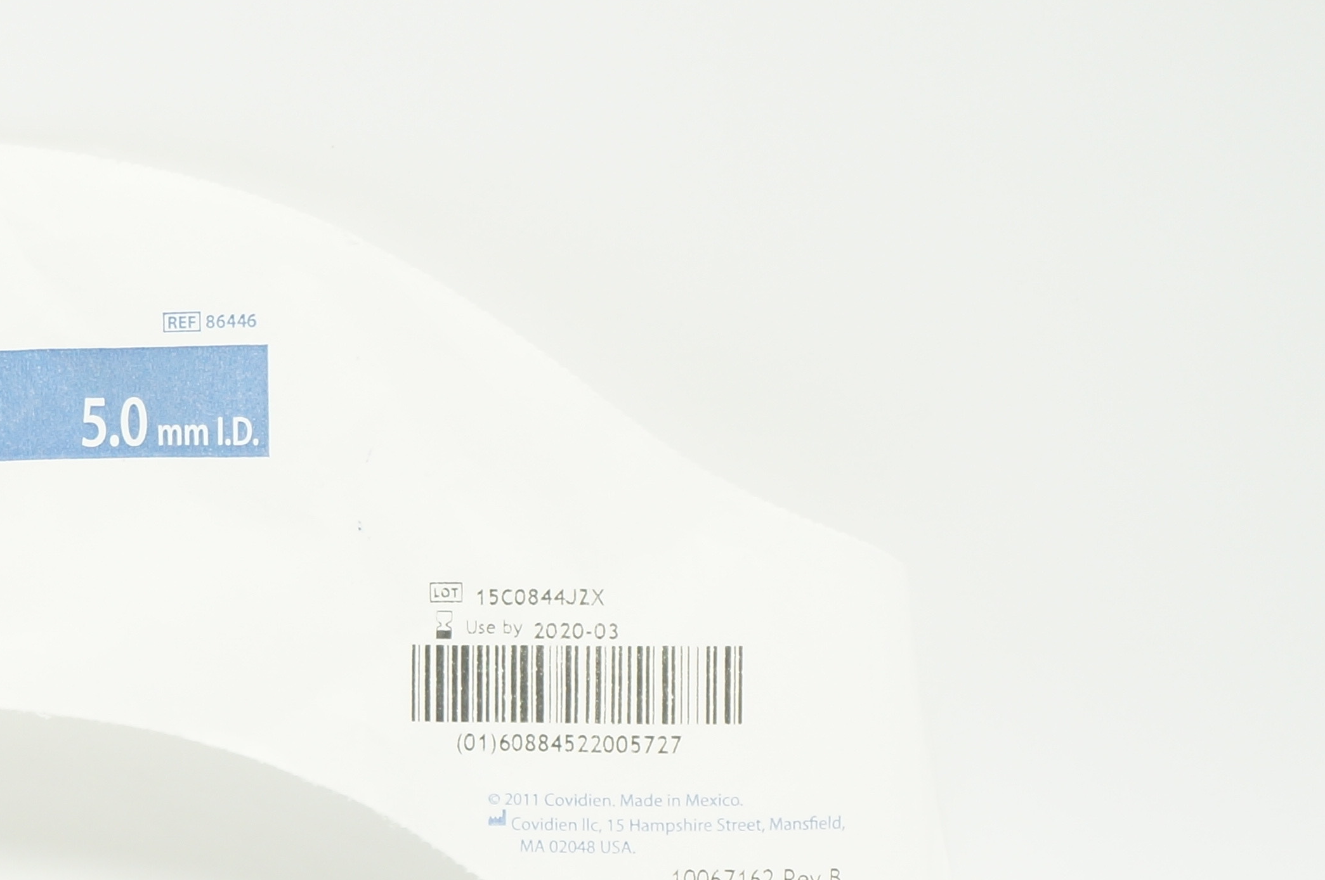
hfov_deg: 21.9
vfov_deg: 15.4
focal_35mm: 88
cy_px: 612
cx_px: -115
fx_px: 3242
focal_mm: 25
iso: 400
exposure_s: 1/100
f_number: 4.5
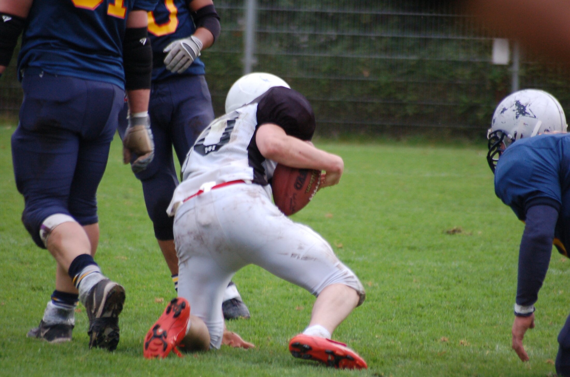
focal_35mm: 450
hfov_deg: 4.6
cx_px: 285
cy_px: 188
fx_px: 7112
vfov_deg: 3.0
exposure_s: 1/250
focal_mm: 300
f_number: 5.6
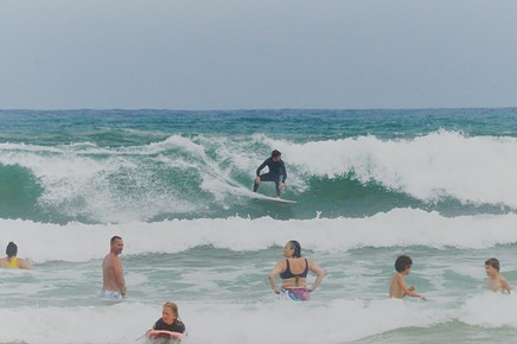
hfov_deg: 3.8
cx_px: 292
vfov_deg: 2.5
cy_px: 236
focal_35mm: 540
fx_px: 7749
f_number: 16
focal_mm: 200
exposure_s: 1/250
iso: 400
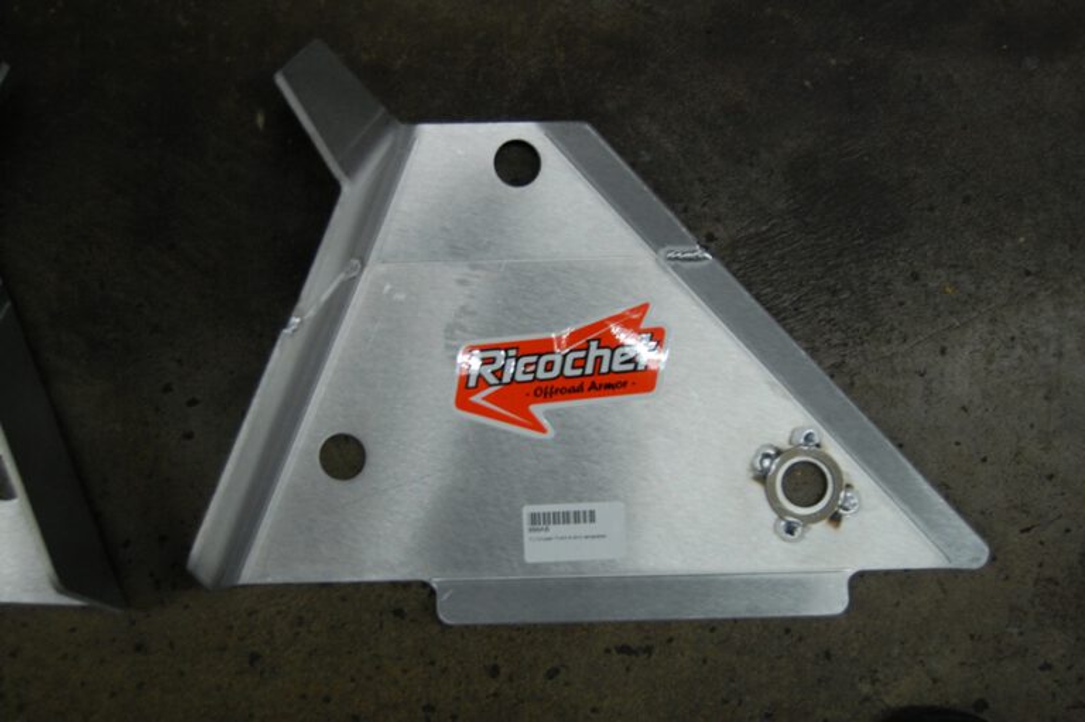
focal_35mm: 51
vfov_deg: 26.4
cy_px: 361
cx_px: 542
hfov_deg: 38.9
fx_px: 1536
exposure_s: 1/10
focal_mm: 34
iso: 800
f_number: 4.5
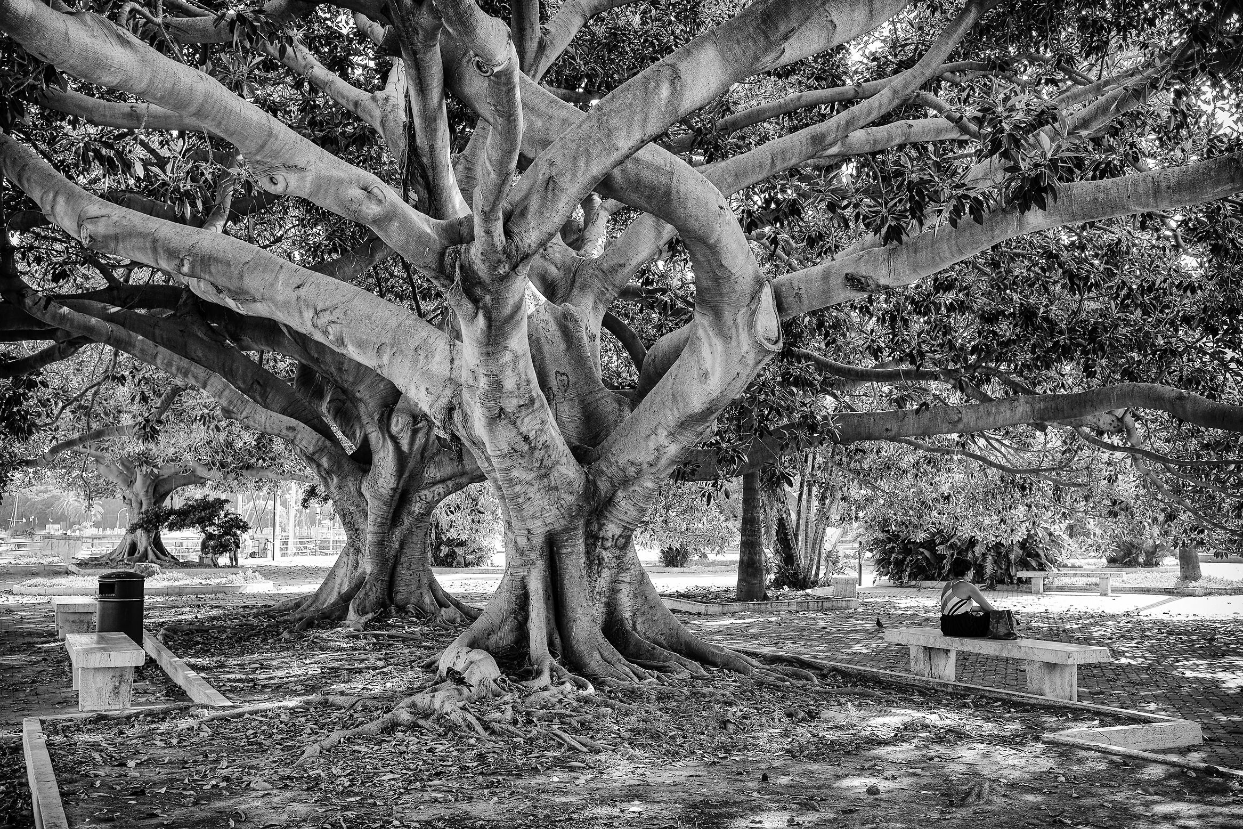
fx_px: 1243
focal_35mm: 36
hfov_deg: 53.1
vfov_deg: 36.9
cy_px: 417
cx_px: 611
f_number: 3.2
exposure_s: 1/250
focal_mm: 23
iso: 160
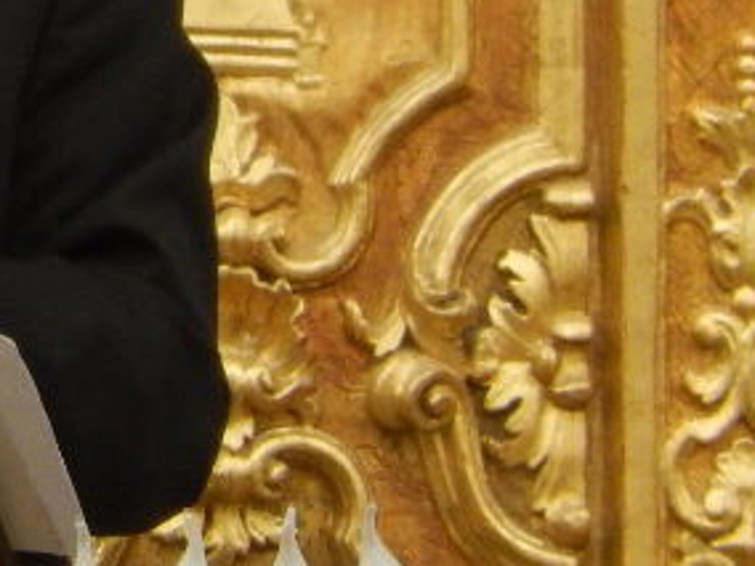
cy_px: -449
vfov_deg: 0.9
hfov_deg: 1.1
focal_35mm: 1729
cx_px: -409
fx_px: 37711
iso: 400
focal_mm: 68.7
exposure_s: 1/40
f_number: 6.2
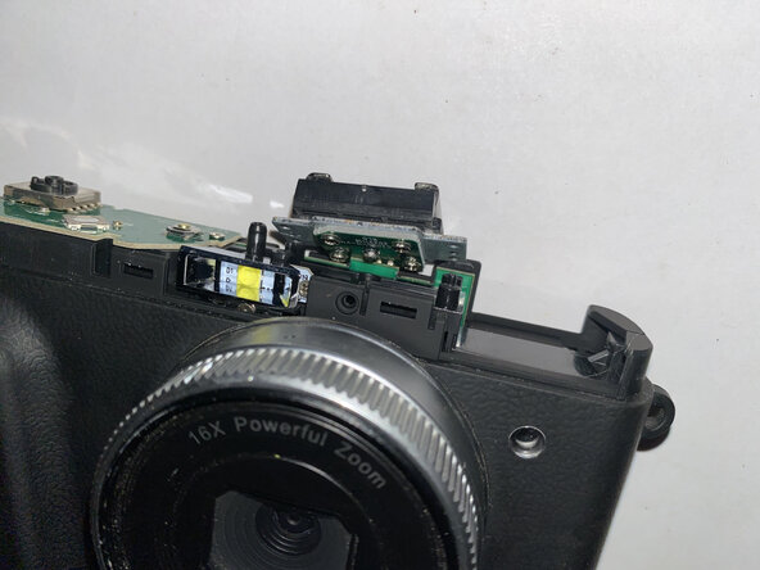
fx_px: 549
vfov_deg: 54.9
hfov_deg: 69.4
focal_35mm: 25
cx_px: 380
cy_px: 285
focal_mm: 4.25
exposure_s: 1/1792
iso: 32
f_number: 1.8
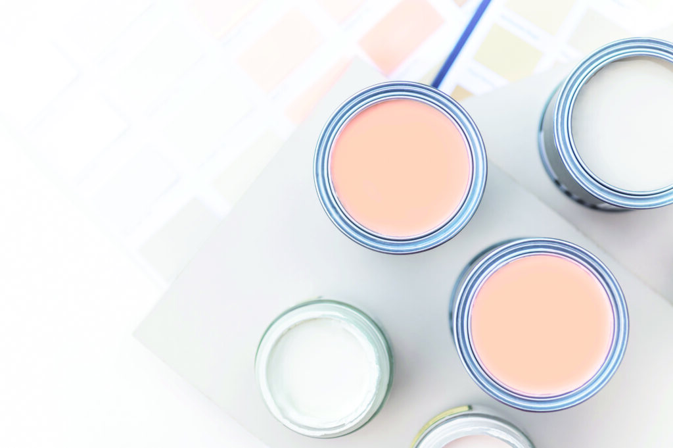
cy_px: 224
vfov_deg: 19.4
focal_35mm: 70
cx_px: 336
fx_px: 1308
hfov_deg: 28.9
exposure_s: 1/250
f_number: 4.5
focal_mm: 70
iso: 200
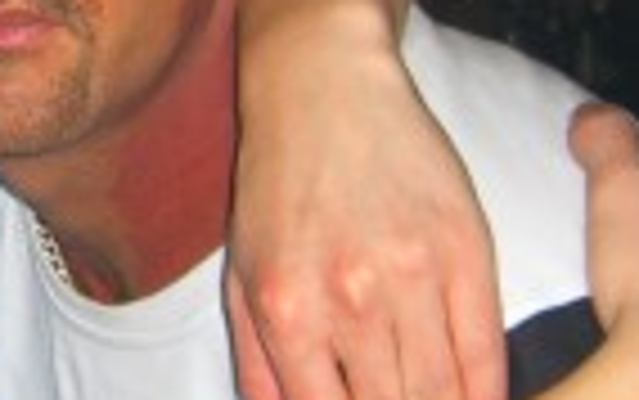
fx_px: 2963
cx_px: -14
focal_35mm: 170
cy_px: 36
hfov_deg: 12.2
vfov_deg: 7.7
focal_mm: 7.9
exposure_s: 1/60
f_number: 2.8
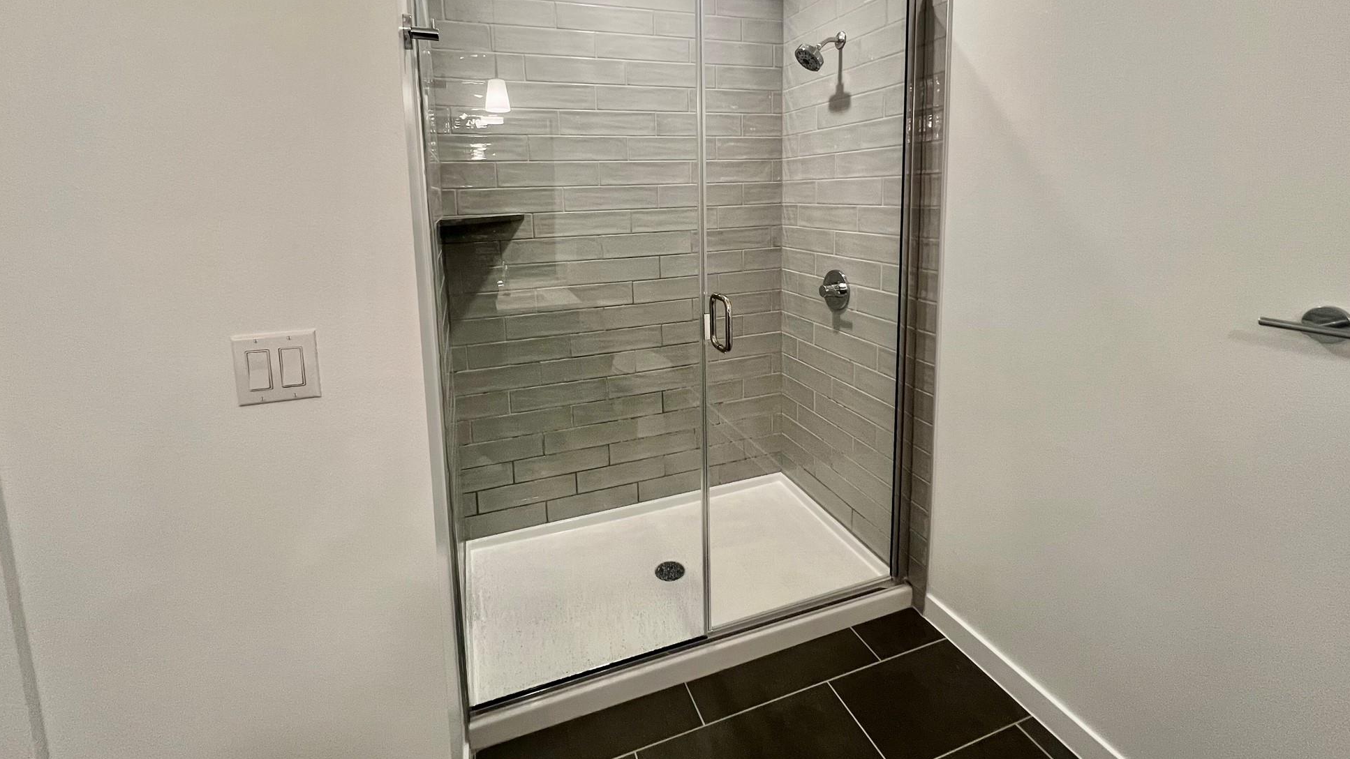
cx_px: 677
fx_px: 537
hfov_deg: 103.0
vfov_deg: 68.9
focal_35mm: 15
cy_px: 264
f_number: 1.8
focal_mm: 1.57
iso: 200
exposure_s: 1/60
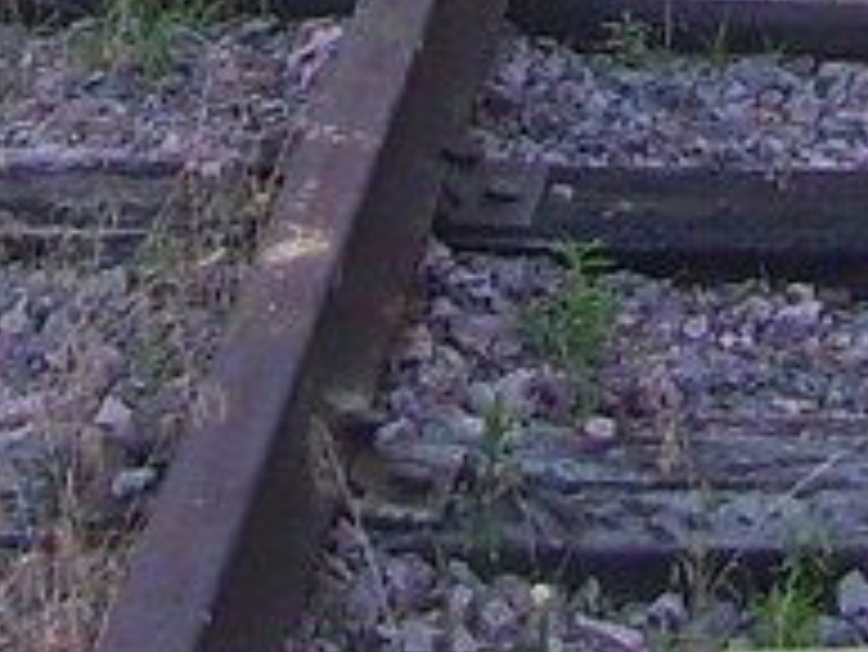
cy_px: -1504
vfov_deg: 5.2
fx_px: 6699
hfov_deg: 7.2
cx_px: 1516
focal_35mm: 267
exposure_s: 1/100
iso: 80
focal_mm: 5.7
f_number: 2.9
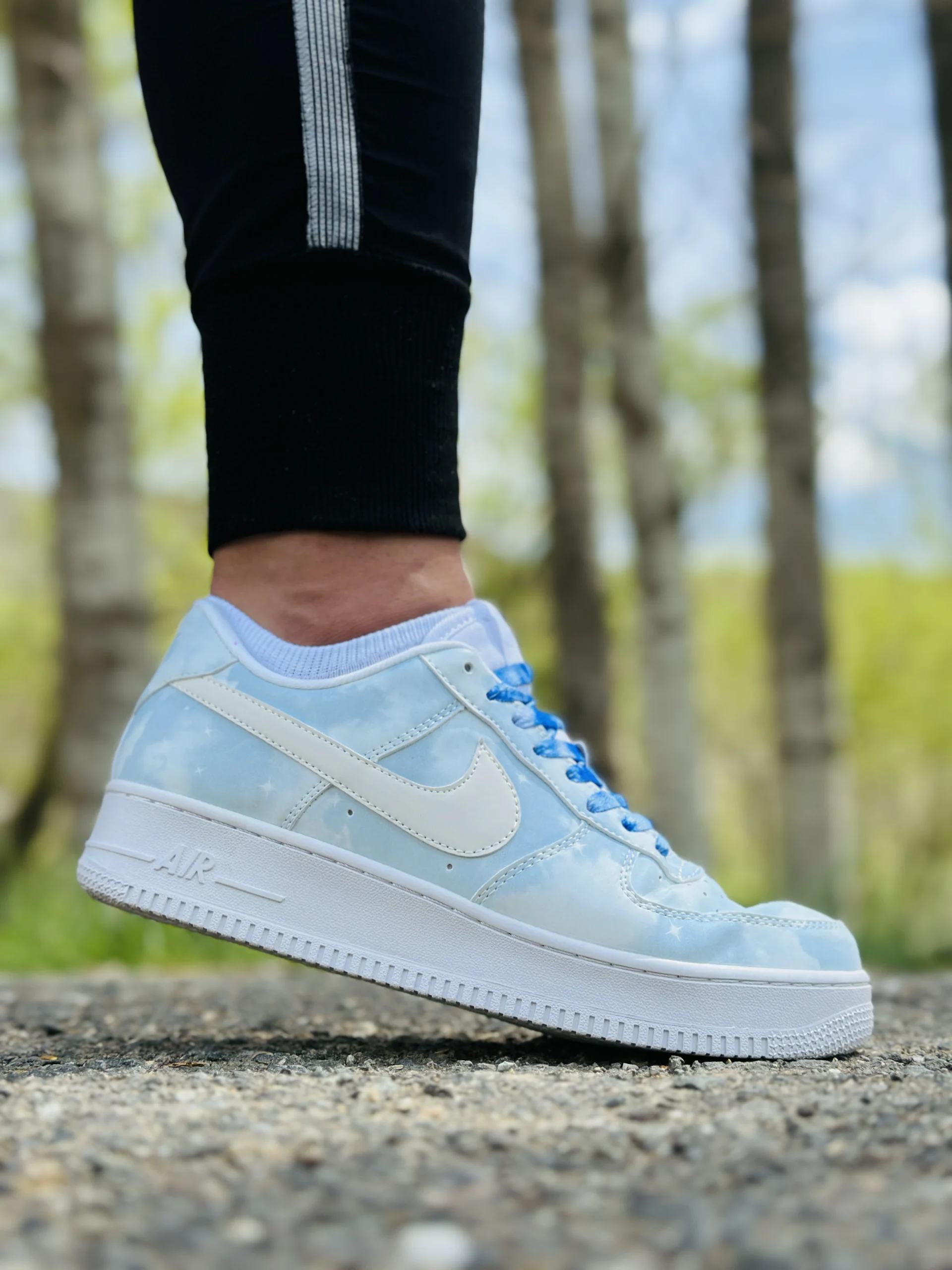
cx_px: 476
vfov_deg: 39.7
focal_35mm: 48
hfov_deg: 30.3
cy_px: 635
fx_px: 1760
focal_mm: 6.86
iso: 100
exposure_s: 1/2597
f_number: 1.78
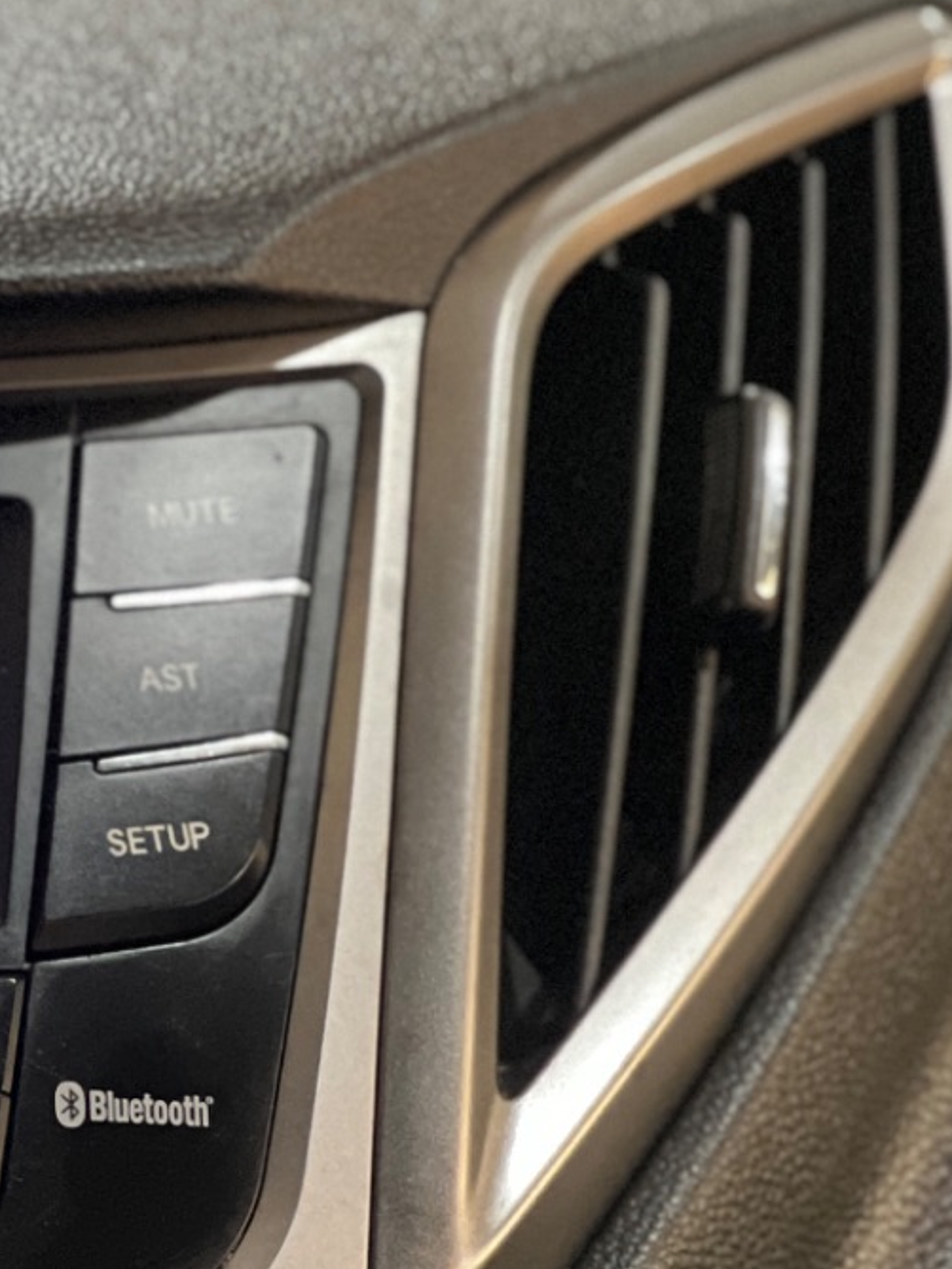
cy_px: 609
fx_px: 8101
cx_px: -552
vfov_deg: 9.0
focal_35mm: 221
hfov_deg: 6.6
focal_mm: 9
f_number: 2.8
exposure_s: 1/17
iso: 400
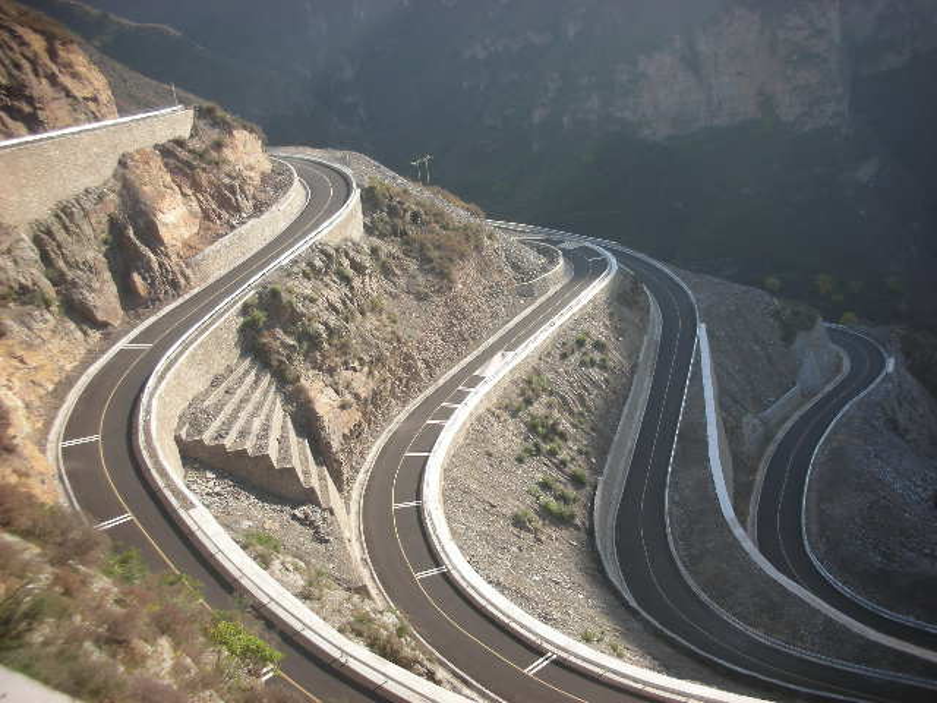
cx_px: 468
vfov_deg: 40.7
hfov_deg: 52.6
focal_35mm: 35
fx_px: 947
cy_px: 352
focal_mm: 5.8
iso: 50
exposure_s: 1/244
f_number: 3
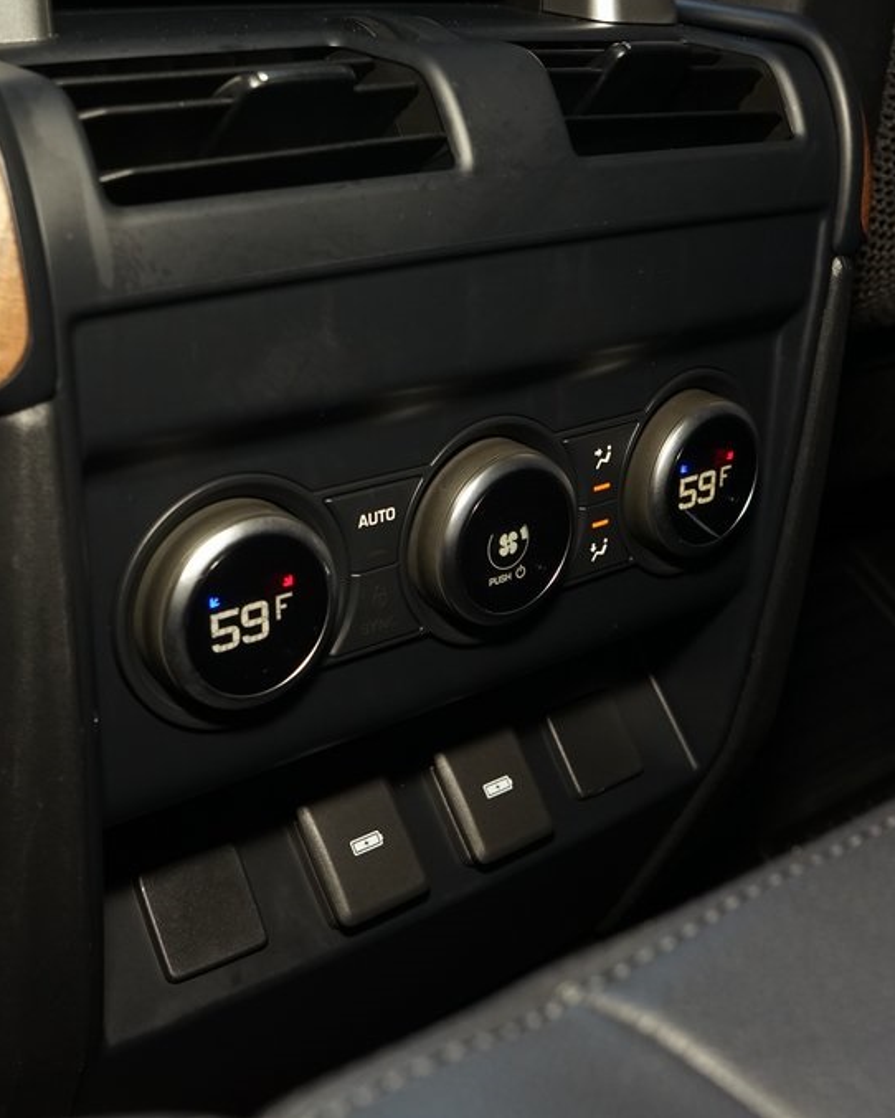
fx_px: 1456
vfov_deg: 42.0
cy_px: 556
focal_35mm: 44
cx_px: 472
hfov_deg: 34.2
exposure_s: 1/50
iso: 1250
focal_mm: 31
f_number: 8
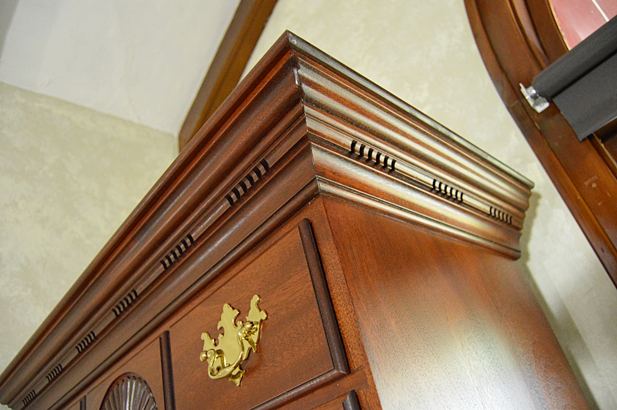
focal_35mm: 27
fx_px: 462
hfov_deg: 67.4
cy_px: 205
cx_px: 308
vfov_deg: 47.9
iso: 3200
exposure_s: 1/60
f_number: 3.5
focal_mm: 18
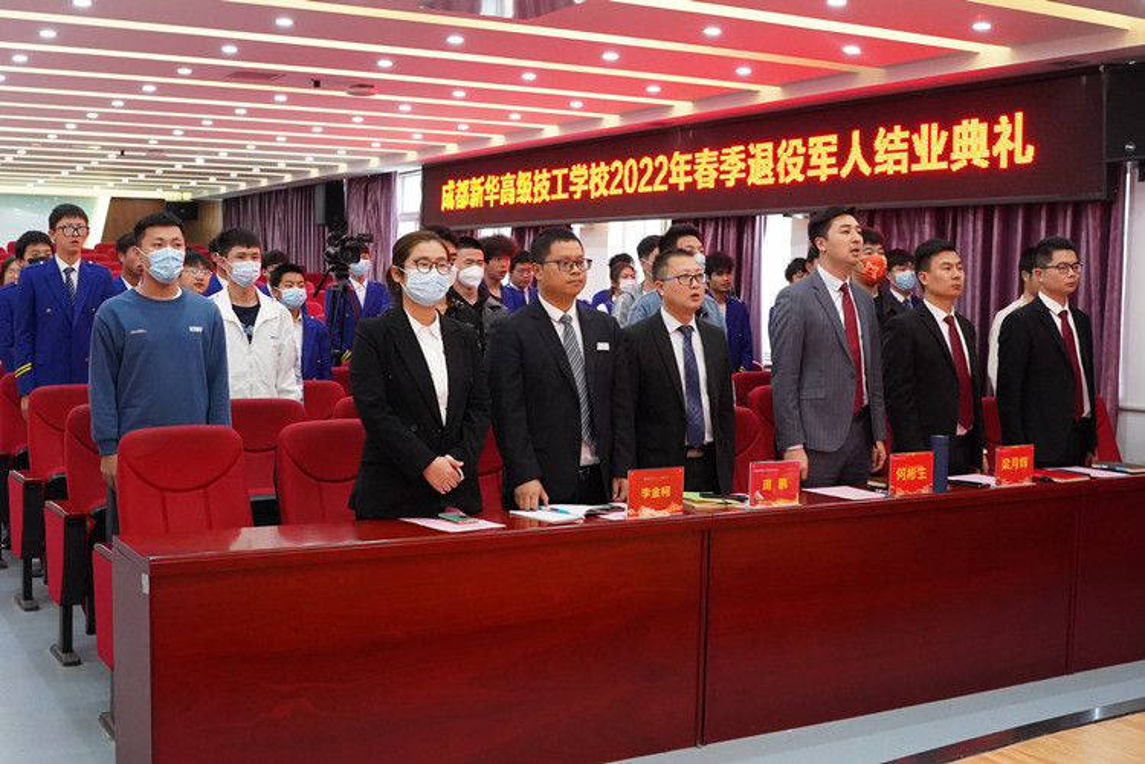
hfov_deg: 46.4
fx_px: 1336
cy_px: 382
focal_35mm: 42
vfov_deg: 31.9
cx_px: 572
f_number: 5.6
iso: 8000
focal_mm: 28
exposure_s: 1/250
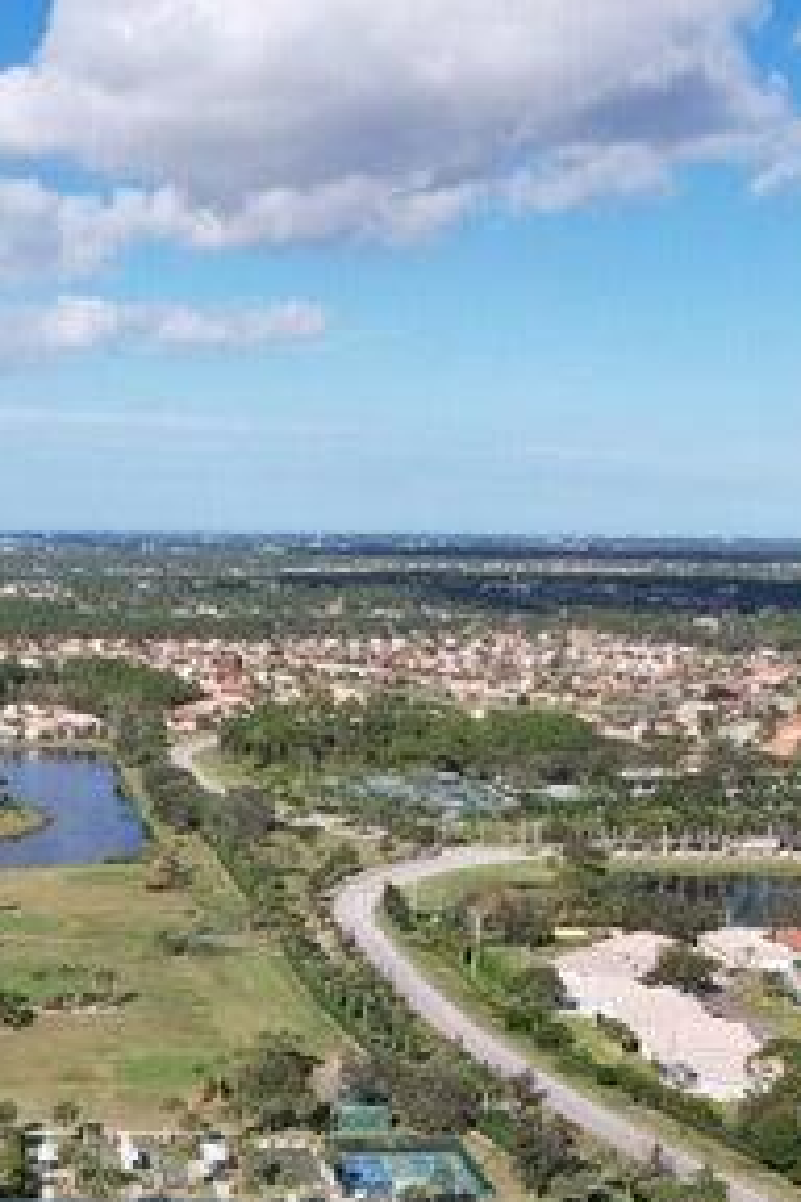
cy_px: 997
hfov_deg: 23.7
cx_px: 25
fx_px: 1835
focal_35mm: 55
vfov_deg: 34.9
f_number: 2.8
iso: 130
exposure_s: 1/2500
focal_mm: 8.38
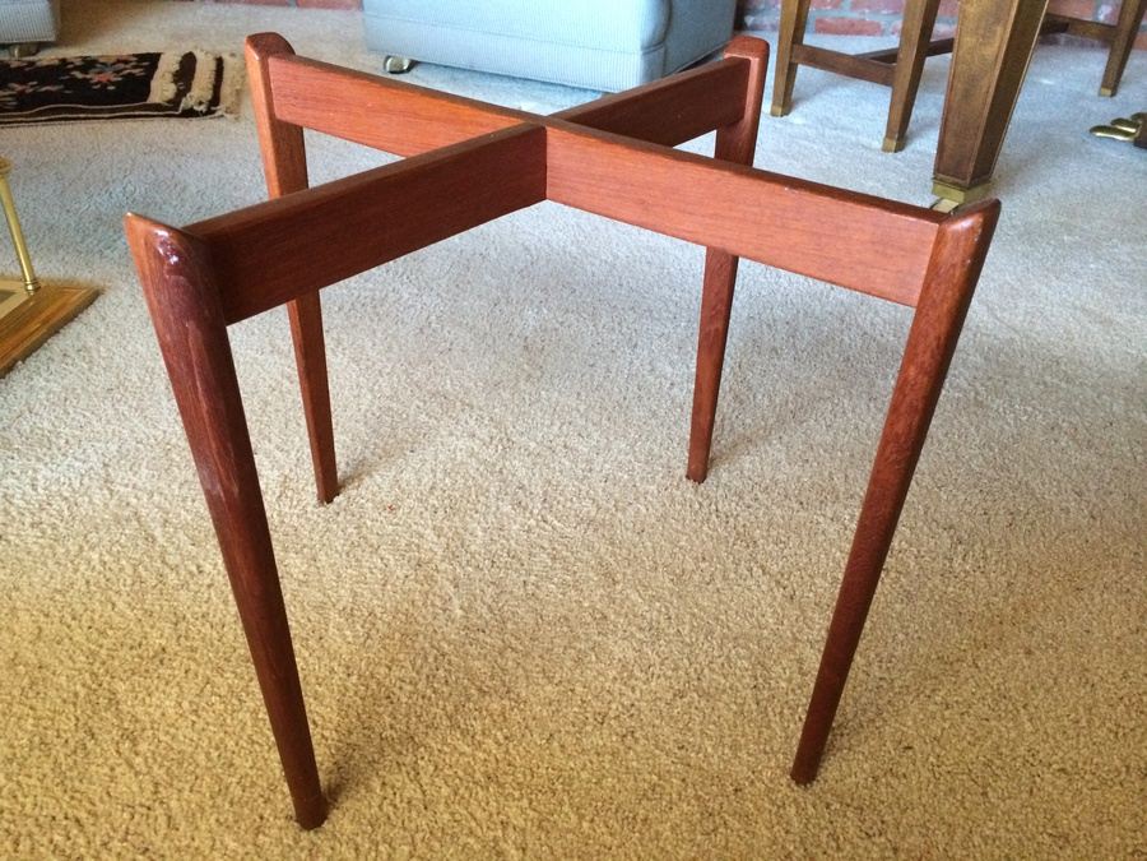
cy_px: 430
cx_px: 574
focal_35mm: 30
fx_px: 994
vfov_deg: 46.8
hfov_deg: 60.0
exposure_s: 1/30
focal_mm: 4.12
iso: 320
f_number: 2.2
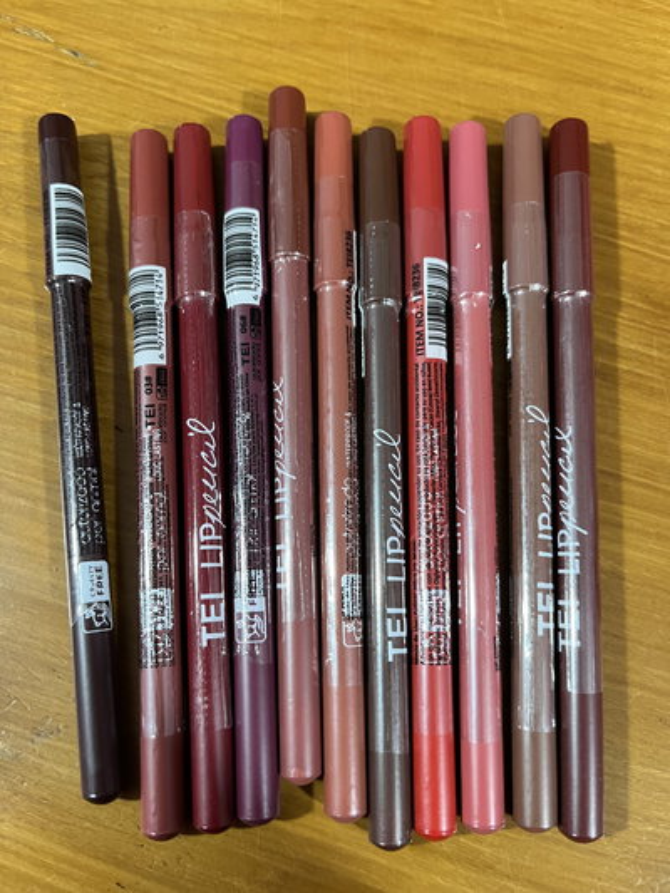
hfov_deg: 53.1
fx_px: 671
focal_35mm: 26
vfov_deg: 67.3
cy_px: 446
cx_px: 335
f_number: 1.6
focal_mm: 5.1
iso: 250
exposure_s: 1/50
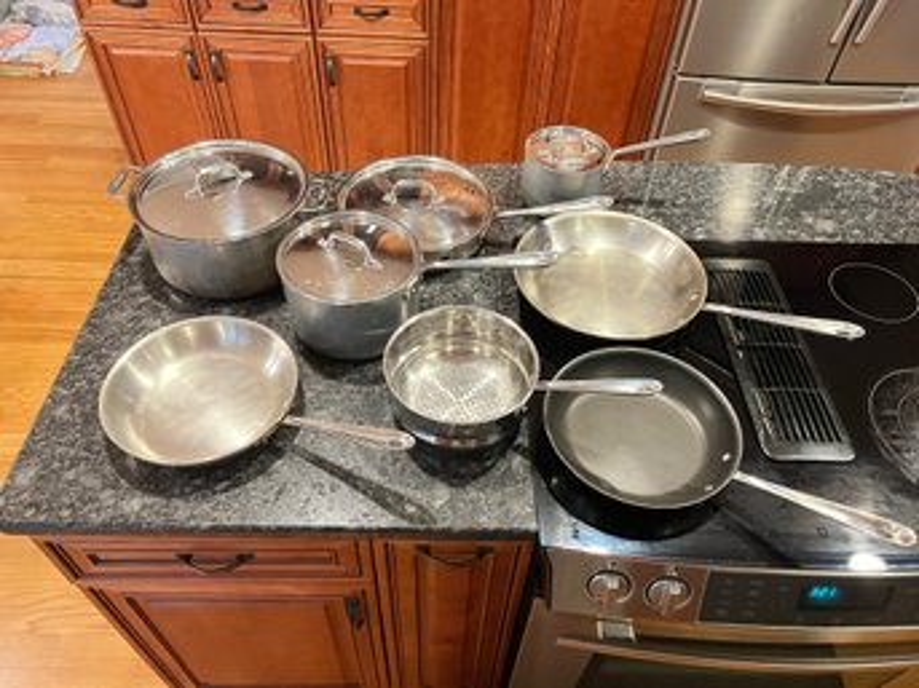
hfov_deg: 67.3
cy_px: 344
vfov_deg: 53.0
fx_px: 690
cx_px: 460
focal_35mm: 26
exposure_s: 1/60
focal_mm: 5.7
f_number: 1.5
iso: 500
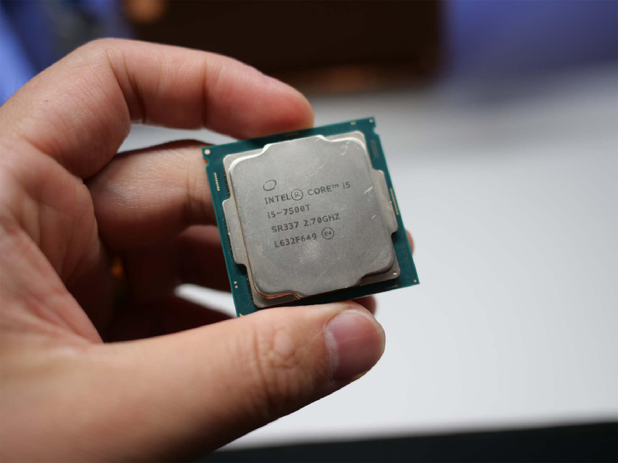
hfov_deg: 46.8
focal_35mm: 40
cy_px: 232
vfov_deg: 36.0
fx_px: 714
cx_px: 309
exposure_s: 1/125
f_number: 2
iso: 200
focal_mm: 20
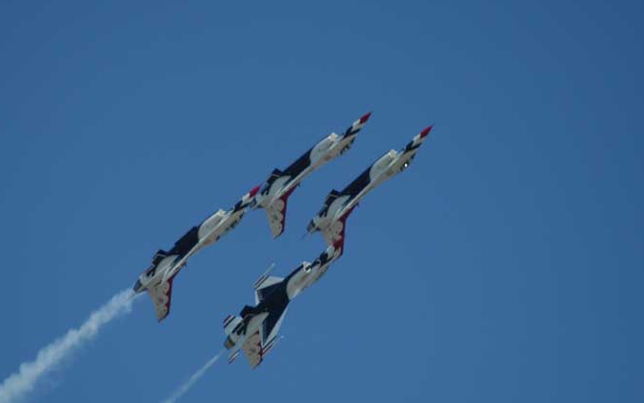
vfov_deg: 2.4
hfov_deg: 3.8
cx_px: 266
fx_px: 9587
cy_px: 205
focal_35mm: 546
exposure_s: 1/1000
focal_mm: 300
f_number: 5.6
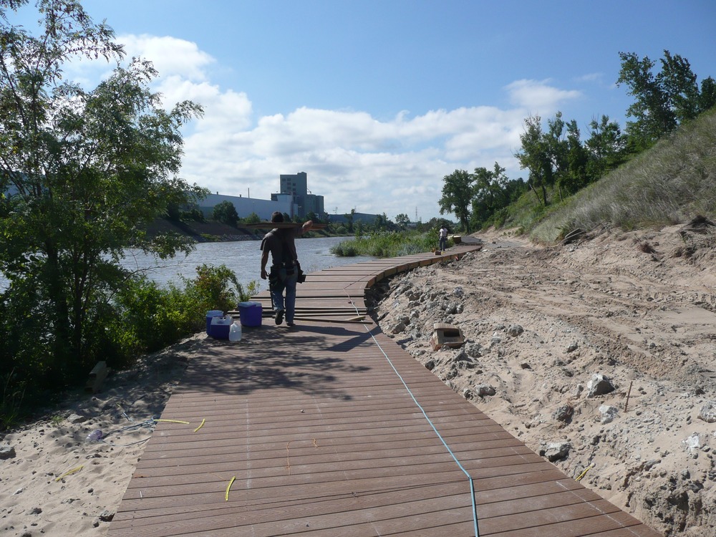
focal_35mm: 28
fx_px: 579
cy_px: 268
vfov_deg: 49.7
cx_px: 358
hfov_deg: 63.4
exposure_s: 1/320
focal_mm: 4.6
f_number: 8
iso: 100
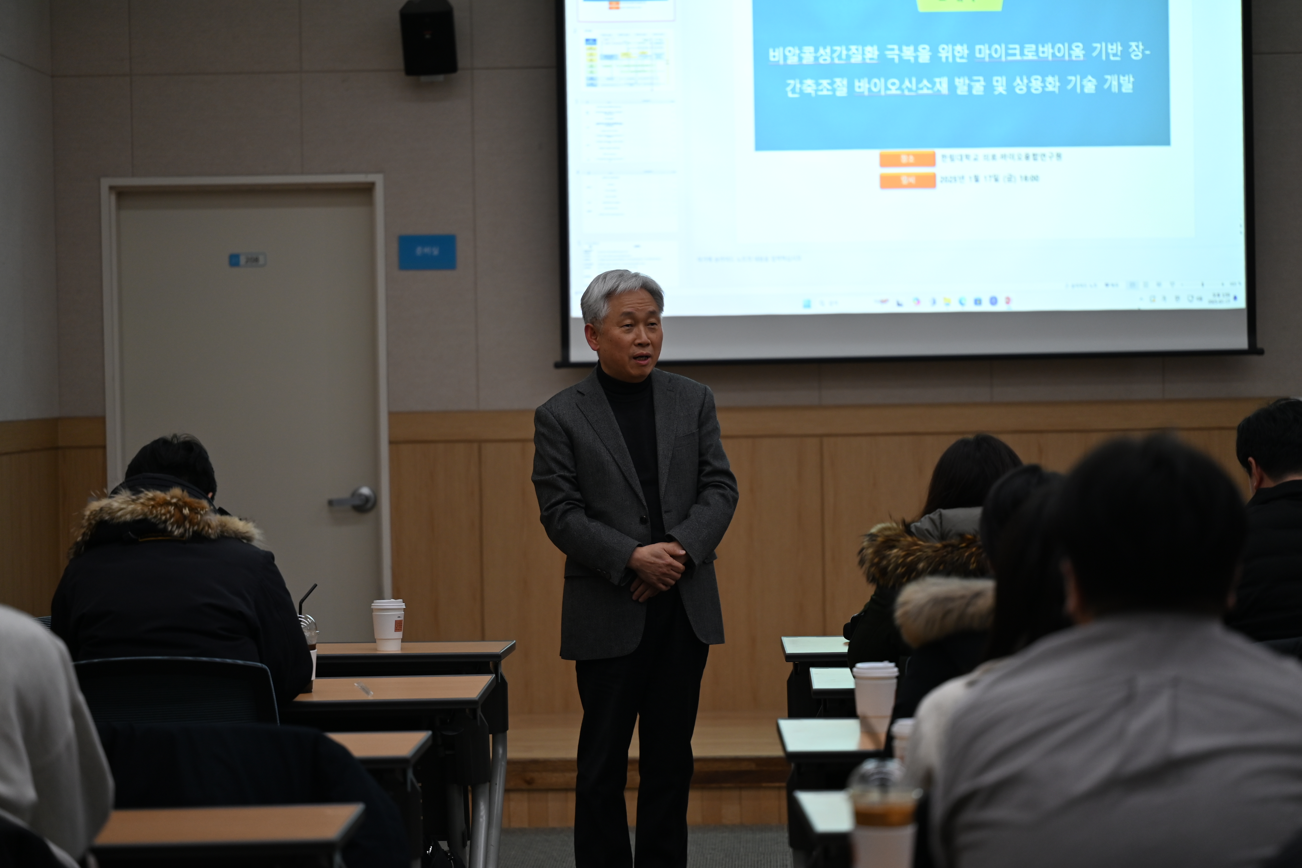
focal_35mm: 105
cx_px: 651
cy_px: 434
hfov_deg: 19.5
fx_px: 3797
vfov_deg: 13.0
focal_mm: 105
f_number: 2.8
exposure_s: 1/125
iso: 450
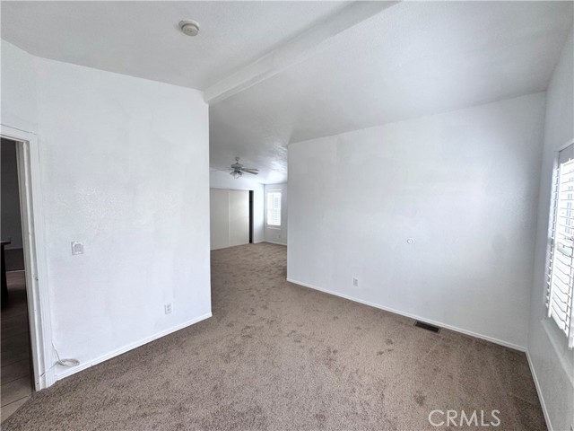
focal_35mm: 14
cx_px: 287
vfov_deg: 85.7
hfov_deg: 102.1
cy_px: 216
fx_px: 232
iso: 50
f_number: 2.2
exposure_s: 1/99
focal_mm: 2.22
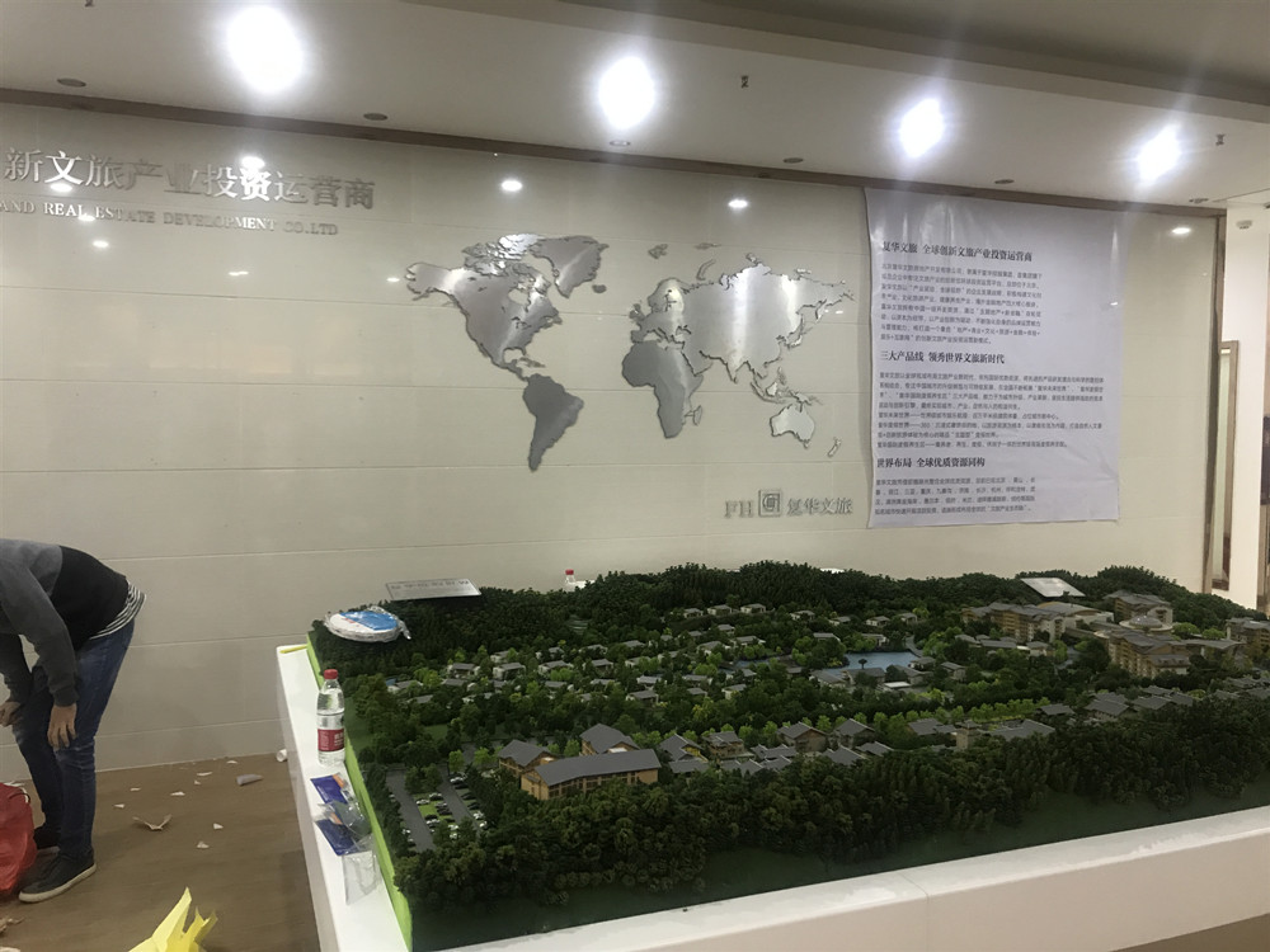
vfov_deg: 49.7
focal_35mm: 28
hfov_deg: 63.4
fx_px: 1027
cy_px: 476
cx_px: 635
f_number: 1.8
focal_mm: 3.99
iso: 64
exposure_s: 1/17
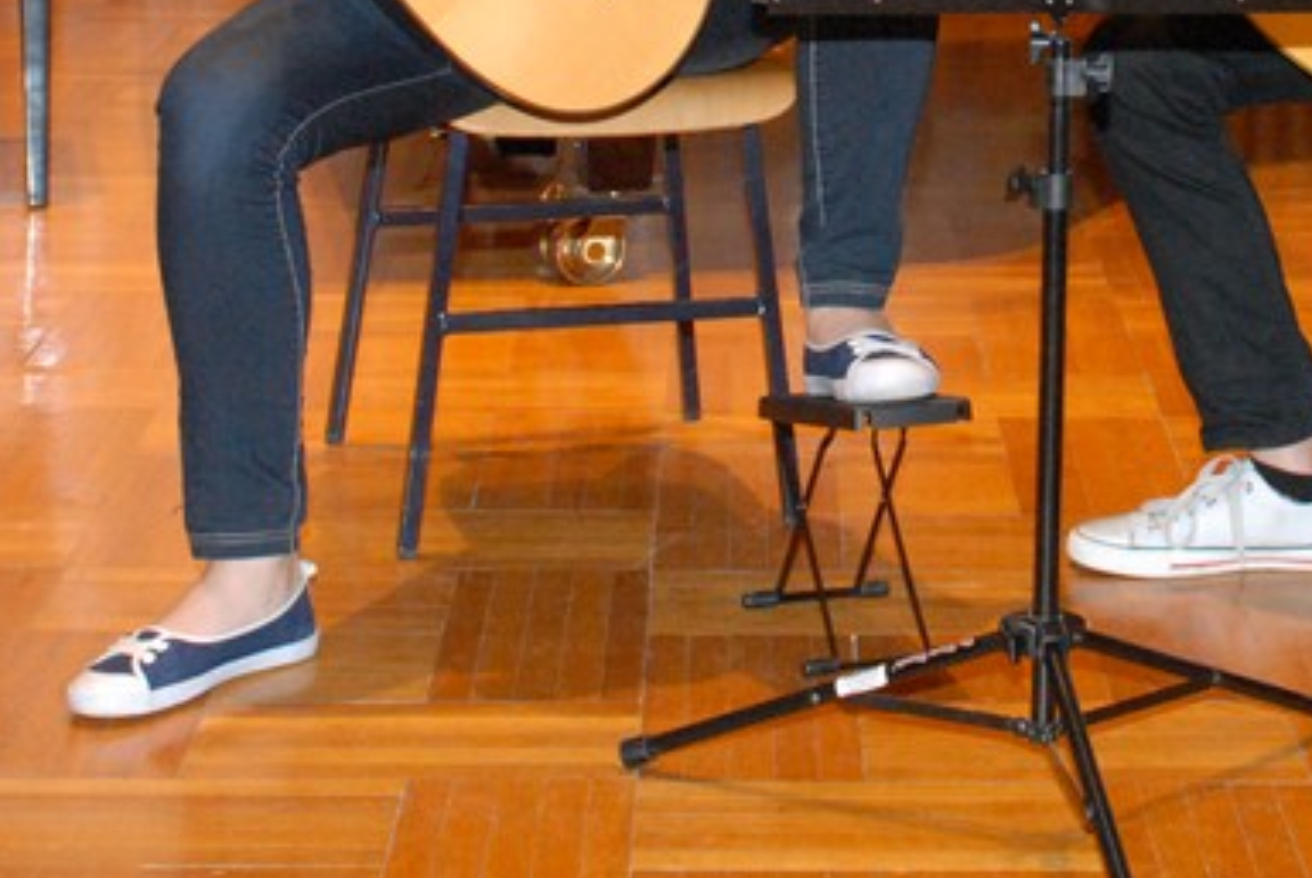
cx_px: 1080
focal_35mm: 96
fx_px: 3503
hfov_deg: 20.9
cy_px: -237
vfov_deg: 13.8
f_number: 7.1
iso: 1000
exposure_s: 1/60
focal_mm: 24
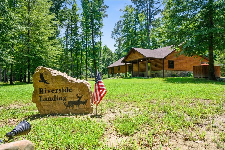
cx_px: 112
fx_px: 141
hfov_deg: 77.4
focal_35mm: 22
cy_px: 75
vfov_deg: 56.1
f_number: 8
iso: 320
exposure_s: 1/640
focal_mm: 22.5
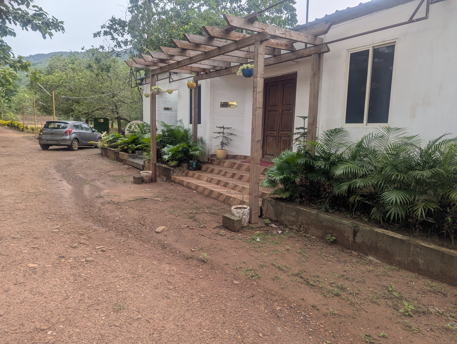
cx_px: 228
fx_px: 317
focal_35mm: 24
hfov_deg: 71.5
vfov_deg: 56.9
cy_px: 172
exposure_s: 1/270
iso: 34
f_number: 1.85
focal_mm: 6.81
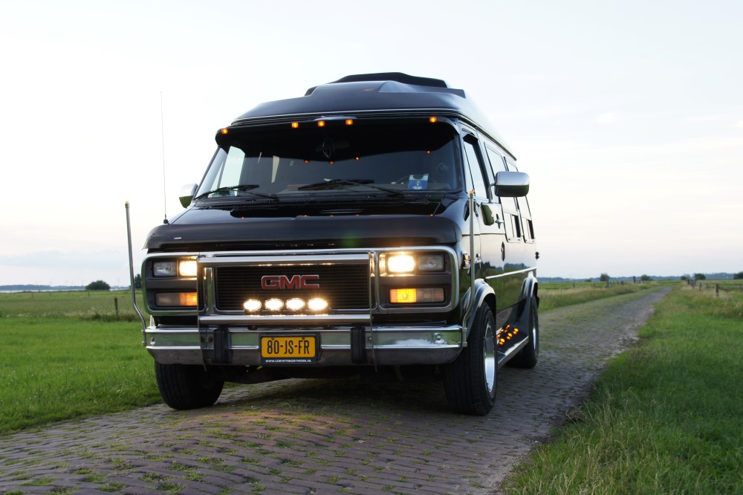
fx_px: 1083
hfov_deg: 37.9
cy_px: 248
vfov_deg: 25.7
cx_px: 372
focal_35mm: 52
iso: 200
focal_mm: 35
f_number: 5.6
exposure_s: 1/80
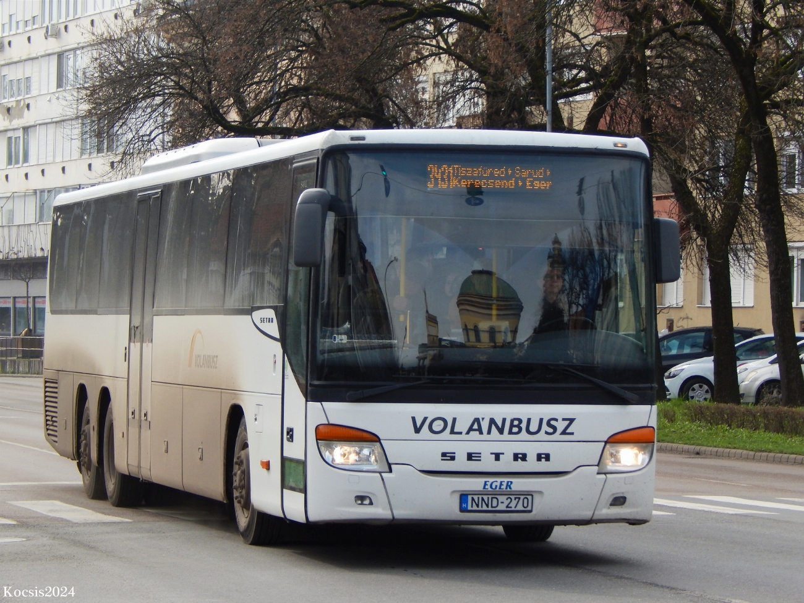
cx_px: 402
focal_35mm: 162
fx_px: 3763
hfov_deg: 12.2
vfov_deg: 9.2
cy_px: 302
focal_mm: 28.7
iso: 125
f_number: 5.1
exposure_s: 1/320
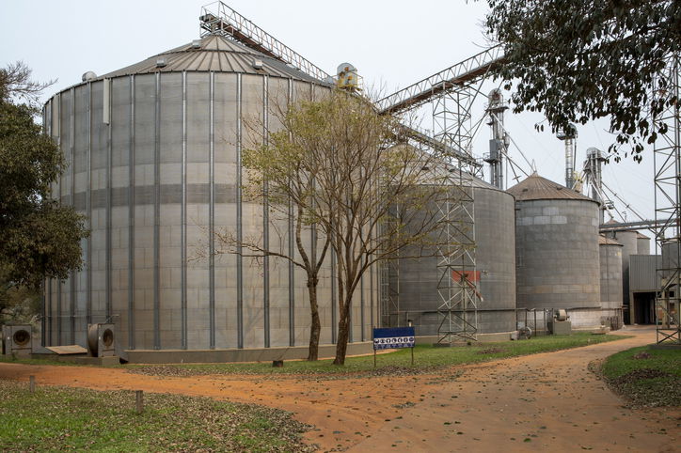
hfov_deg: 55.1
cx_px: 340
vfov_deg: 38.3
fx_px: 652
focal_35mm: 34
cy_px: 226
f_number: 8
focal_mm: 23
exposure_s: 1/100
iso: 100
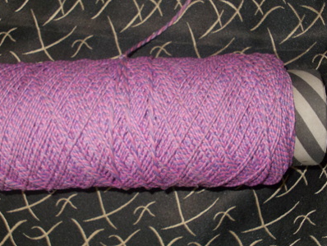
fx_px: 605
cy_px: 129
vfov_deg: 23.0
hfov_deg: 30.2
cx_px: 147
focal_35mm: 64
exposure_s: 1/30
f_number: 3.6
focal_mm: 7.2
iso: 200
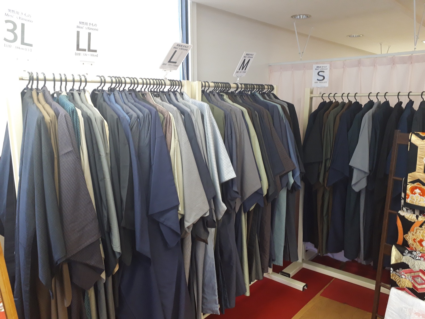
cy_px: 160
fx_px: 331
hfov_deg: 65.3
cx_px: 212
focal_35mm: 27
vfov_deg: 51.4
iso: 160
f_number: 1.9
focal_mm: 3.6
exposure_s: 1/24
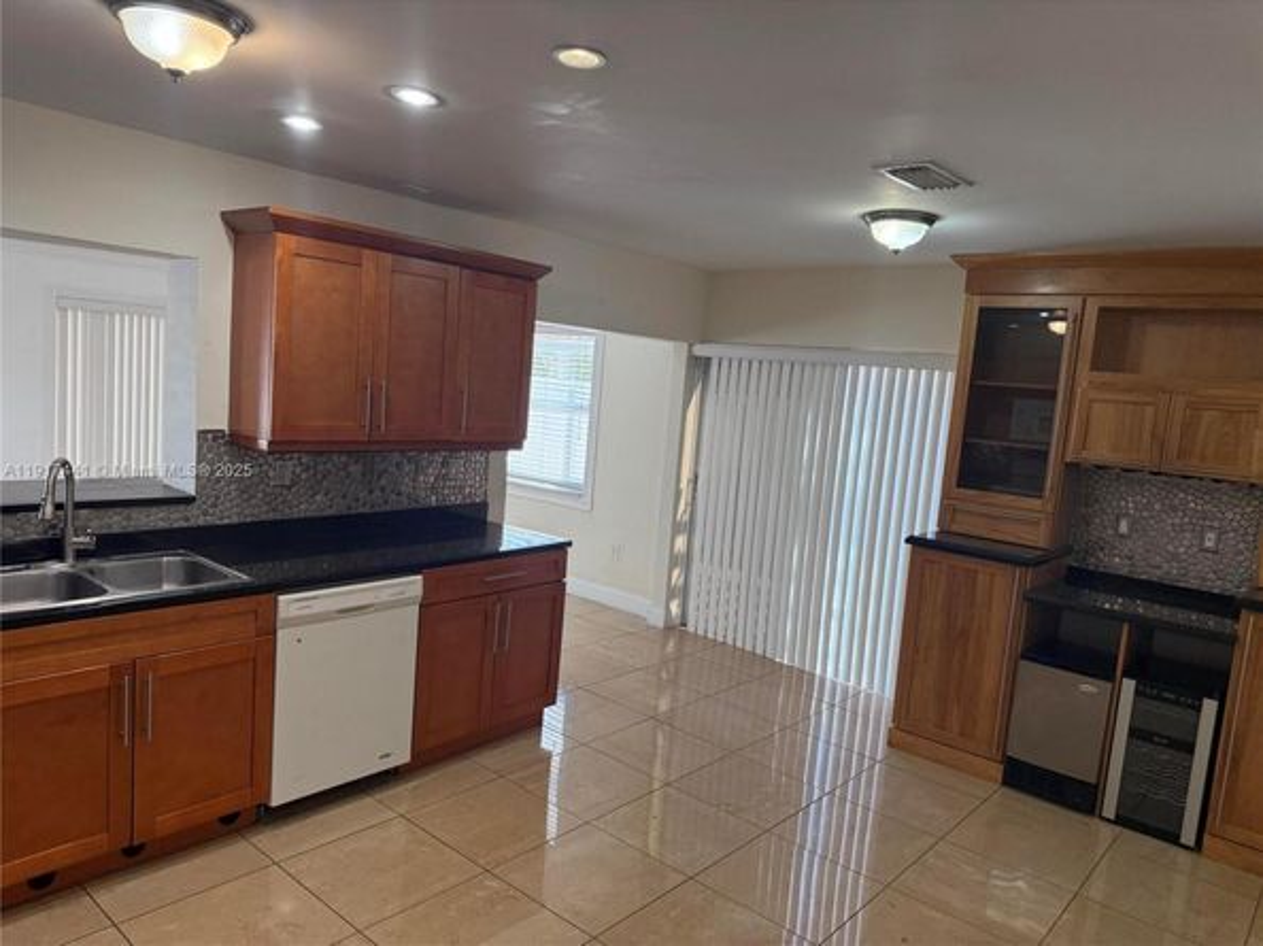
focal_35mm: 24
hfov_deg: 71.6
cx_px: 632
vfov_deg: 56.8
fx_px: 875
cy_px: 473
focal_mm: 6.76
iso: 200
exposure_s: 1/204
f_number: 1.78
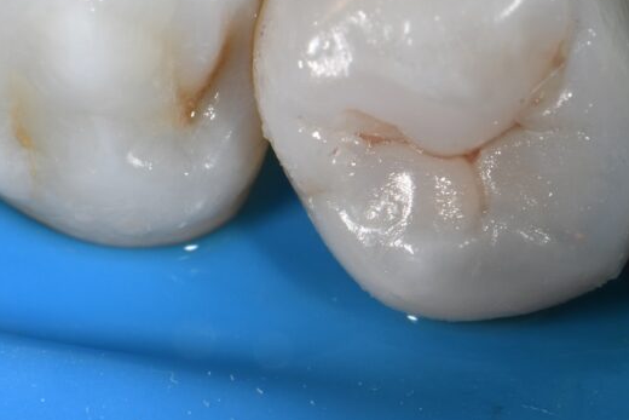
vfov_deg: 4.5
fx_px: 5400
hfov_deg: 6.7
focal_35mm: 309
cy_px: 162
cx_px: 385
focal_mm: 105
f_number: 32
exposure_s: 1/160
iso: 200
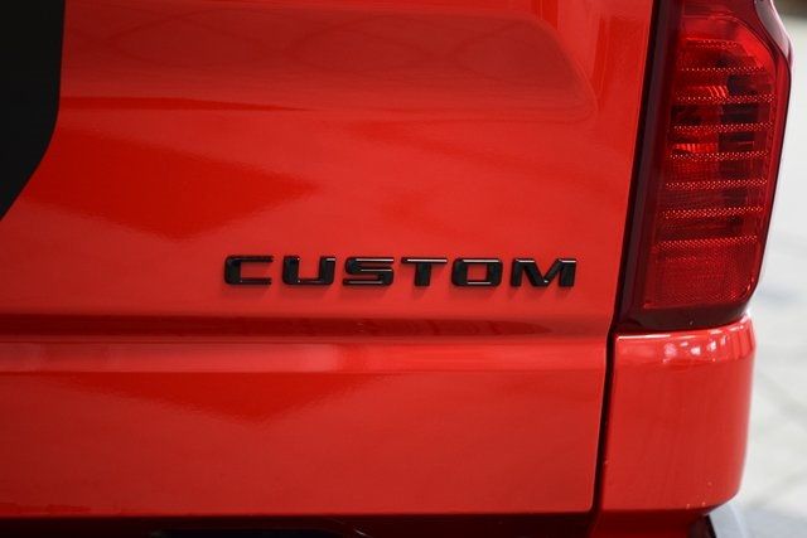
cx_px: 404
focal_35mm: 105
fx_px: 2354
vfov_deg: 13.0
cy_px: 269
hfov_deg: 19.5
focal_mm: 70
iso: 1600
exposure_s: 1/80
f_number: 2.8
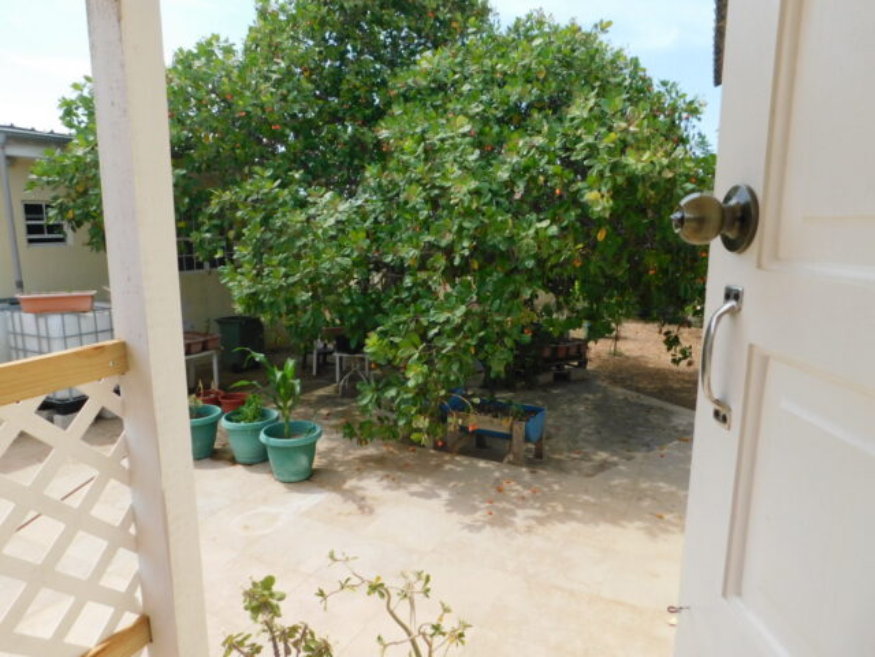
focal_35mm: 23
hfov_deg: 73.9
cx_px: 438
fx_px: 581
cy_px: 328
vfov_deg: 58.9
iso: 125
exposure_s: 1/1000
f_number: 3
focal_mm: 4
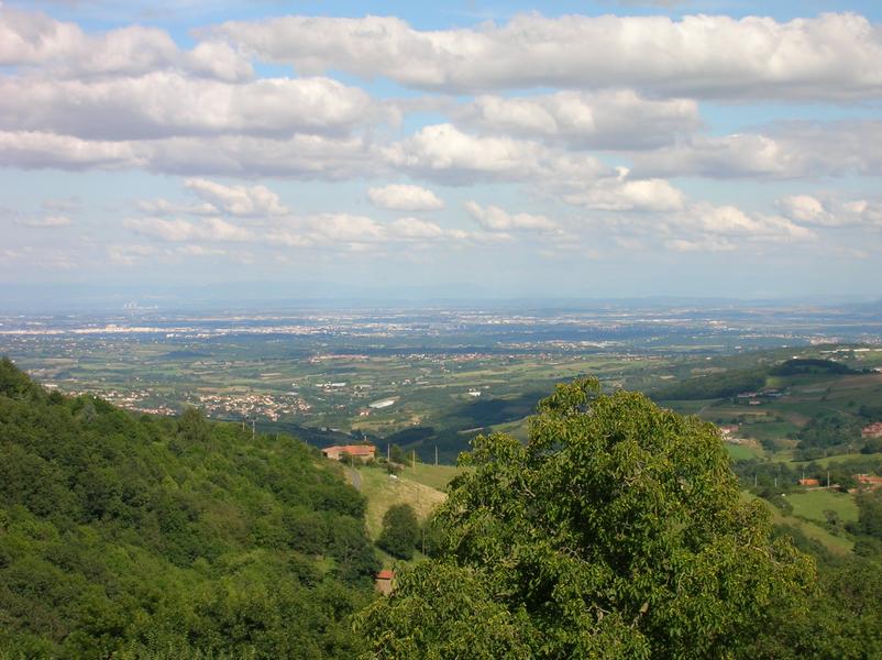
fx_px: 1986
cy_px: 330
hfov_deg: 25.0
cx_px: 441
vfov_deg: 18.9
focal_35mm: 78
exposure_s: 1/206
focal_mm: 13
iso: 50
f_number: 6.9
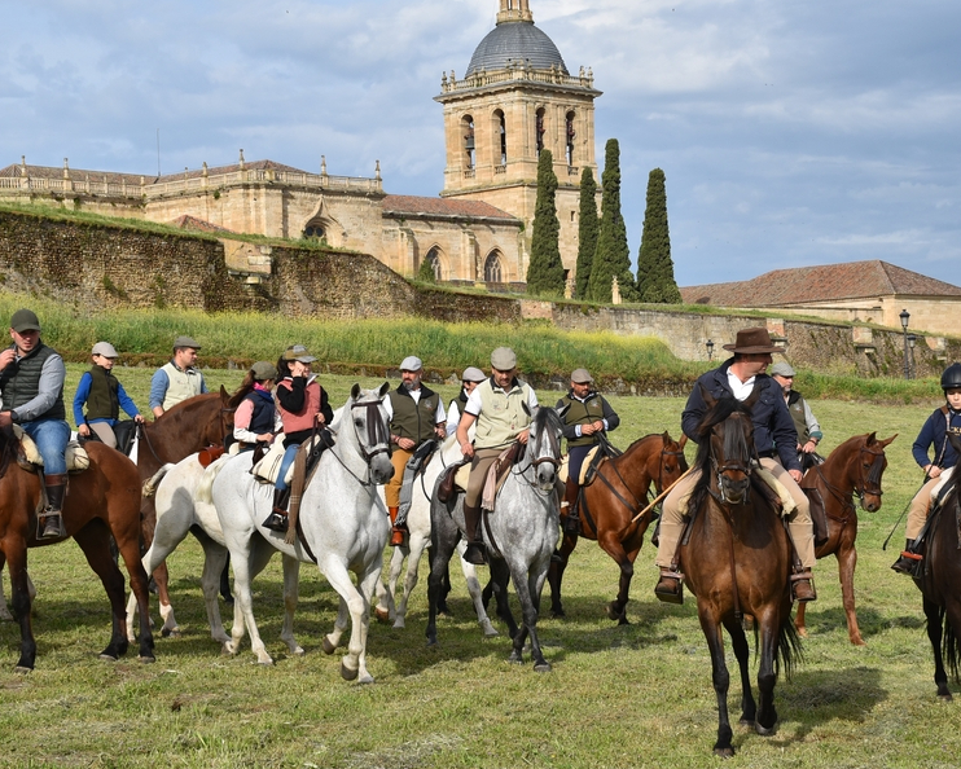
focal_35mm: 82
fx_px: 2333
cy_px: 381
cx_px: 532
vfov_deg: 18.7
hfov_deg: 23.3
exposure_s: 1/320
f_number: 9
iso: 200
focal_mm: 48
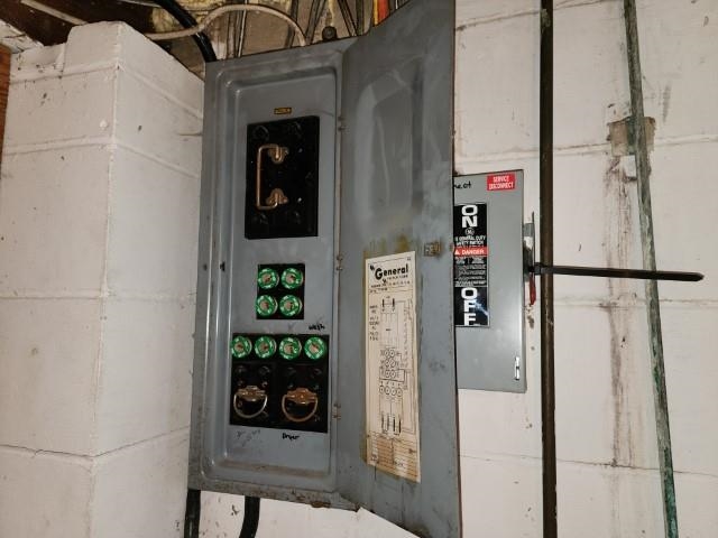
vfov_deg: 58.9
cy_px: 269
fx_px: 477
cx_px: 359
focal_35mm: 23
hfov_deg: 73.9
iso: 100
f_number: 1.8
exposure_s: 1/60
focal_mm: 6.4
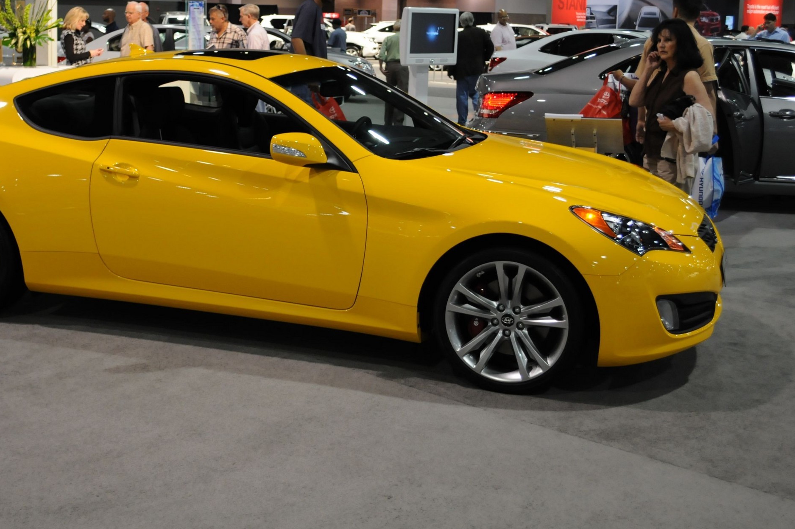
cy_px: 186
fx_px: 1147
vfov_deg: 25.8
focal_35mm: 52
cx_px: 282
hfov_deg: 37.9
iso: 800
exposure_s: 1/60
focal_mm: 26
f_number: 4.2
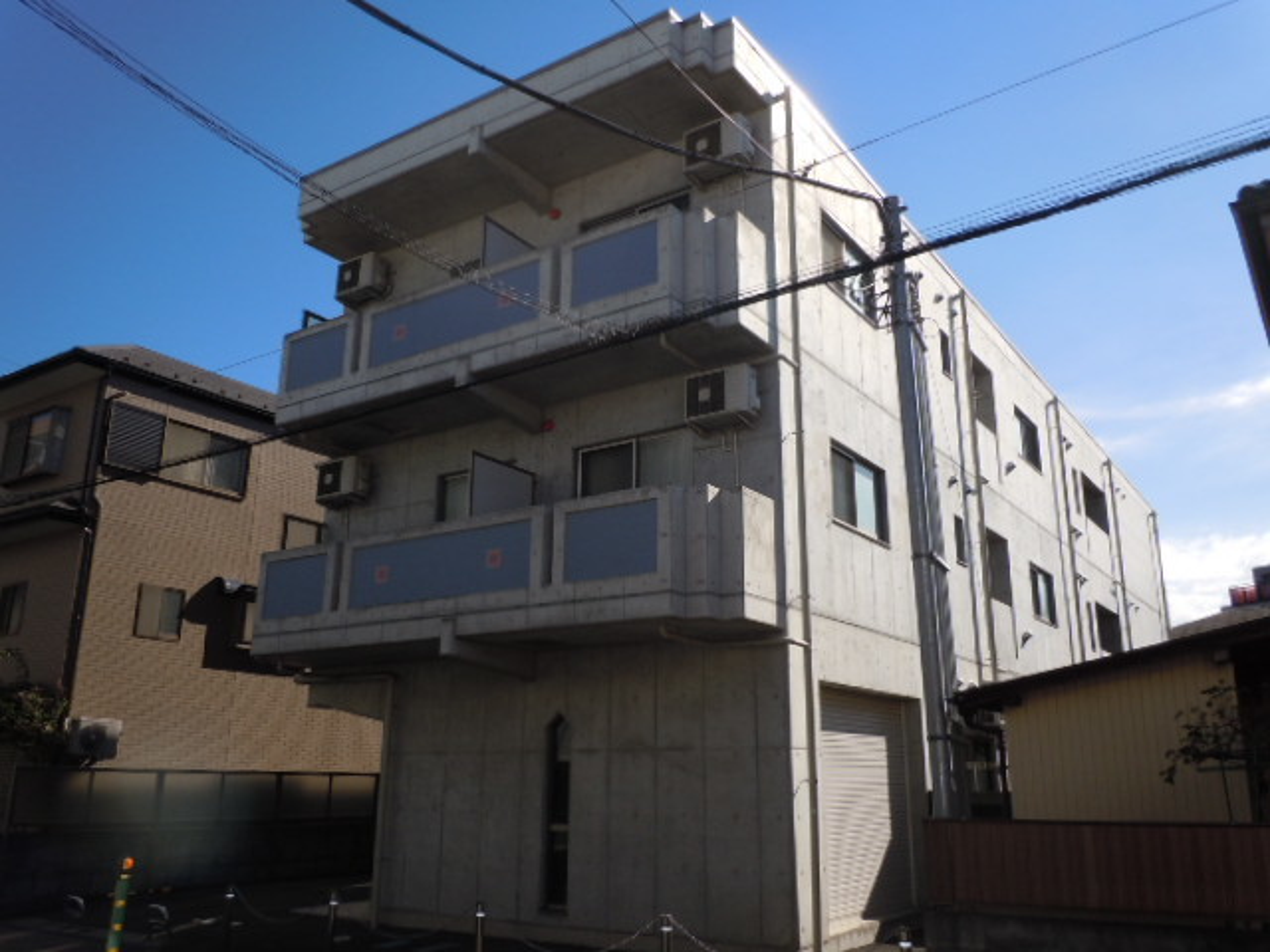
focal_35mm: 28
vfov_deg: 49.7
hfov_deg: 63.4
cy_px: 476
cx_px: 635
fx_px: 1027
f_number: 3.7
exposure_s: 1/1000
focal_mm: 5
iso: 100
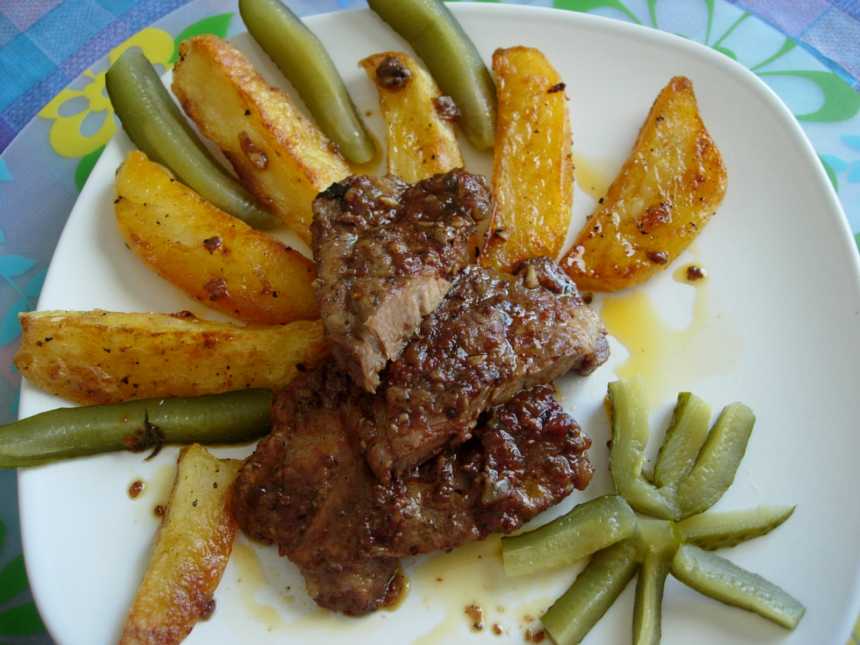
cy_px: 322
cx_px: 430
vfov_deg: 37.7
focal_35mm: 38
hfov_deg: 49.0
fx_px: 944
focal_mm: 7.8
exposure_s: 1/32
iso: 115
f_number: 2.8
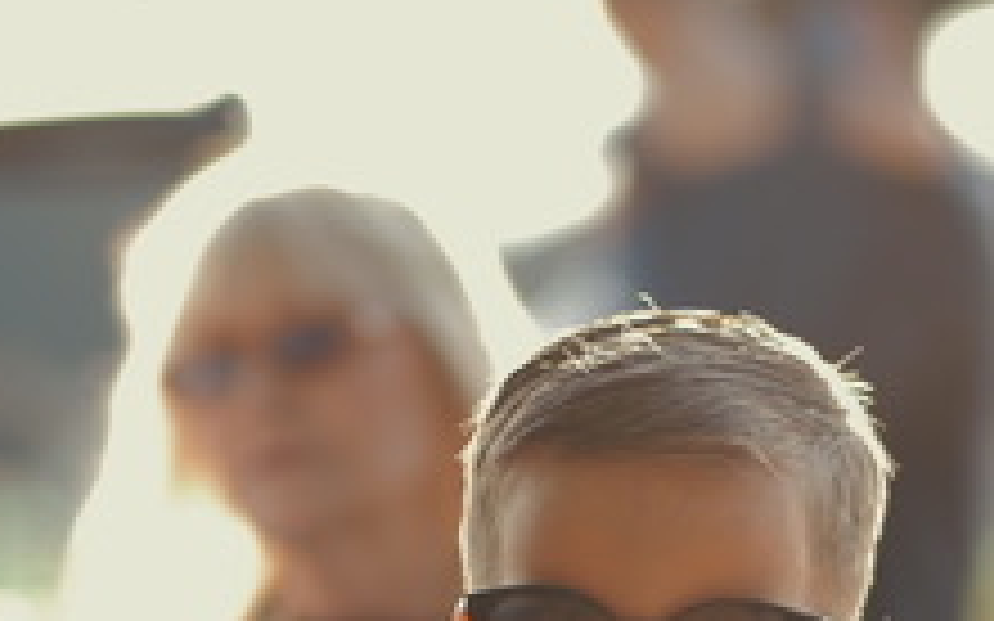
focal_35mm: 425
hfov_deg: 4.9
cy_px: 1138
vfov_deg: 3.1
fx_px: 11510
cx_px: 756
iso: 50
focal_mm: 85
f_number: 1.8
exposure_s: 1/320
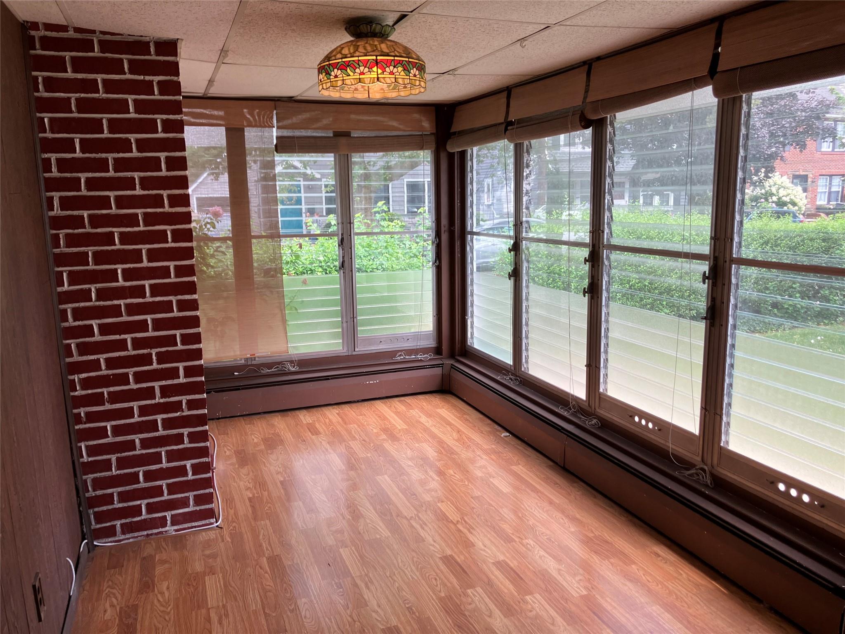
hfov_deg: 63.4
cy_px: 317
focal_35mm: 28
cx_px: 422
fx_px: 683
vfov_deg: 49.7
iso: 32
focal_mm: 3.99
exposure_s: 1/120
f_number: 1.8
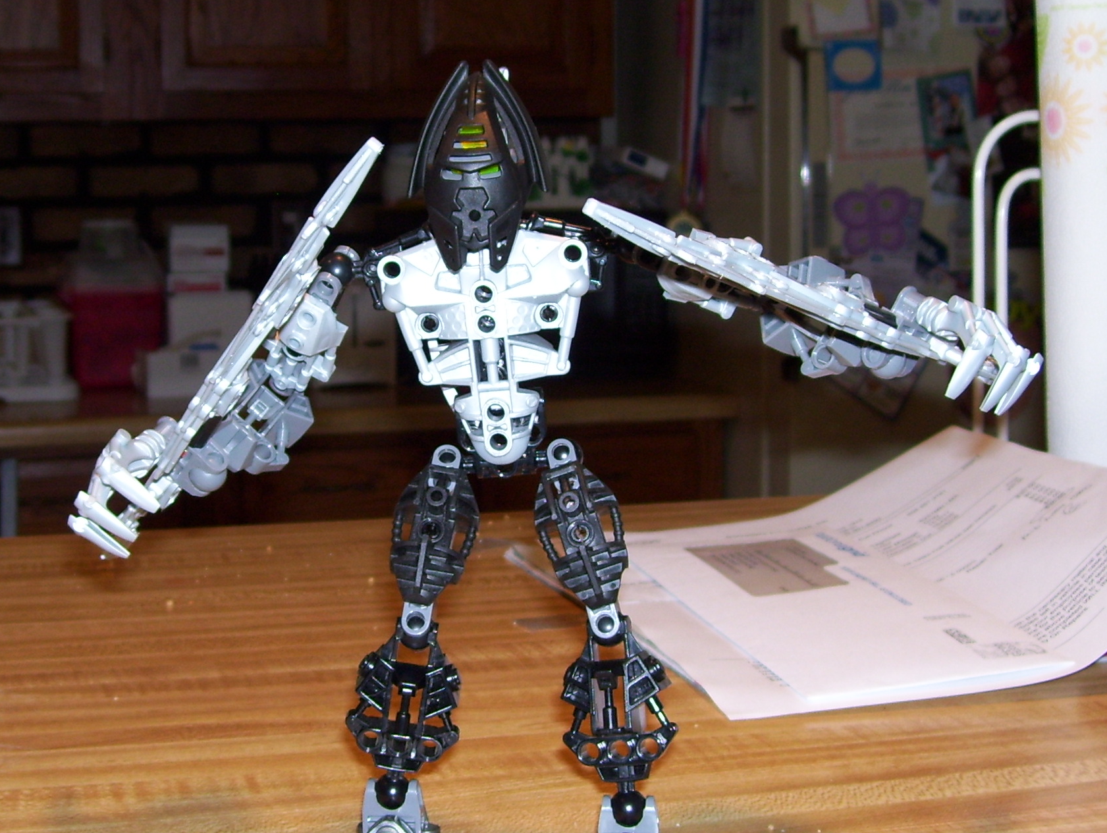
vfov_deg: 24.1
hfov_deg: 31.5
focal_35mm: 61
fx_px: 1953
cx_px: 414
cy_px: 378
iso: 80
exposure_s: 1/60
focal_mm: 6
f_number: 2.7
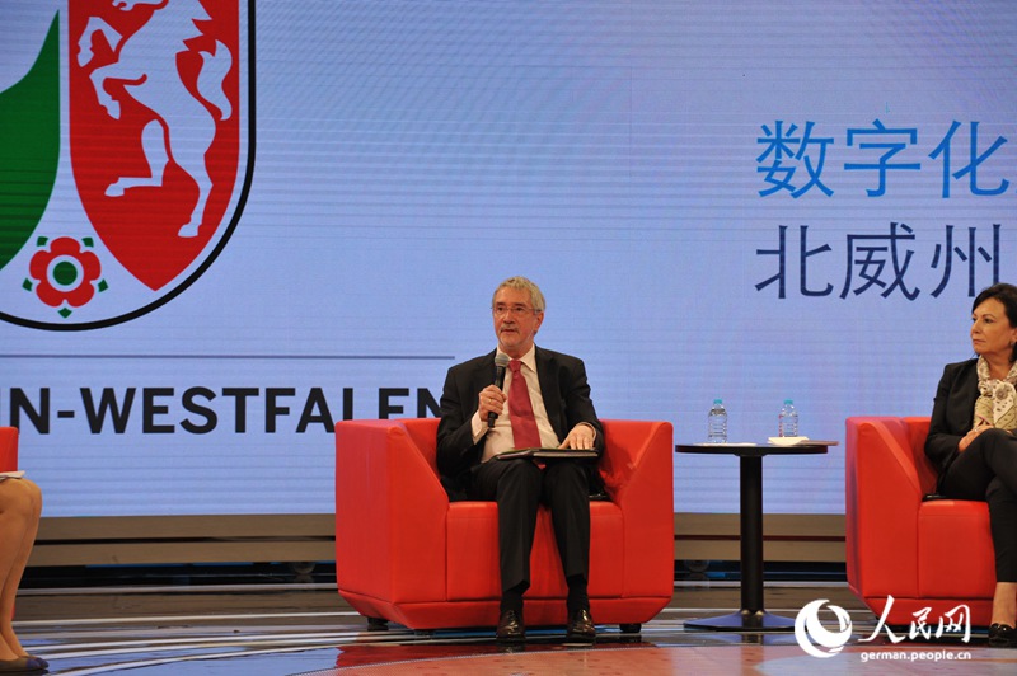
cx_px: 508
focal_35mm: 150
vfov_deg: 9.1
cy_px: 338
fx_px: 4234
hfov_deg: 13.7
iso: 800
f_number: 5.6
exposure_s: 1/125
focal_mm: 150
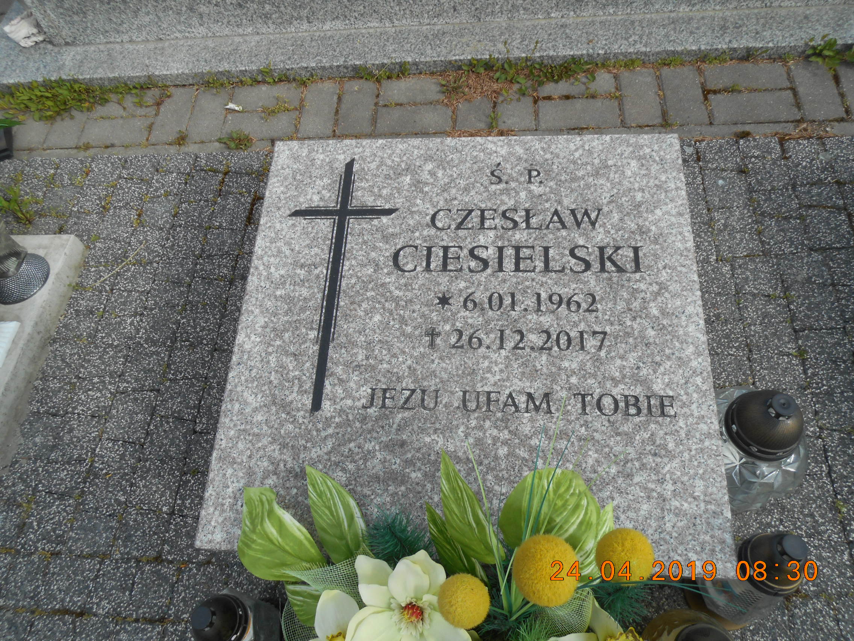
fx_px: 617
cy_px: 320
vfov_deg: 54.9
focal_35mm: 25
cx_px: 427
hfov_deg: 69.4
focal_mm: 4.5
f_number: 3.5
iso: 80
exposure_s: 1/640
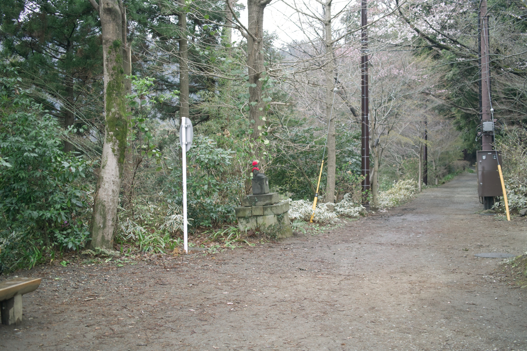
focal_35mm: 41
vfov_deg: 32.6
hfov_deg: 47.4
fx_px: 600
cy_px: 176
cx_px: 264
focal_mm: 24.2
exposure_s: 1/30
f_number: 2.8
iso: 100
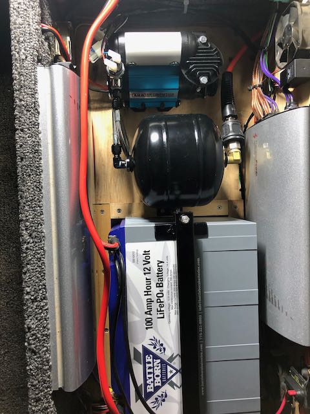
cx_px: 155
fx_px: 334
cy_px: 207
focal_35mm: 28
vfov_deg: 63.4
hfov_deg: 49.7
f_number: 1.8
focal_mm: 4
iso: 32
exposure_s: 1/30
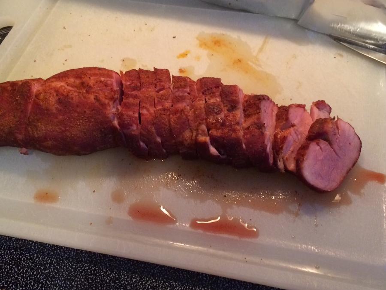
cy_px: 145
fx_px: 323
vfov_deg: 48.2
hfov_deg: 61.7
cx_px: 193
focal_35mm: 29
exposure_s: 1/30
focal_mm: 4.15
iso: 250
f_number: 2.2
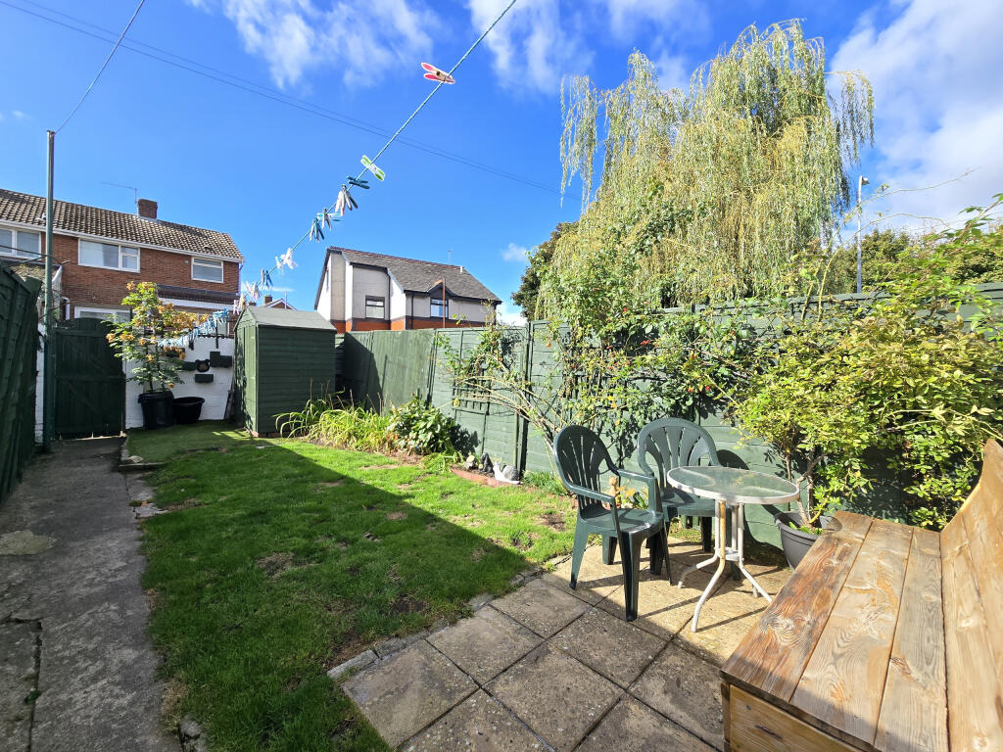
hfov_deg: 106.2
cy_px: 376
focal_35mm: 13
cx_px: 502
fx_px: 377
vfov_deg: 89.9
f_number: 2.2
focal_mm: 2.2
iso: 50
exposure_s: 1/947
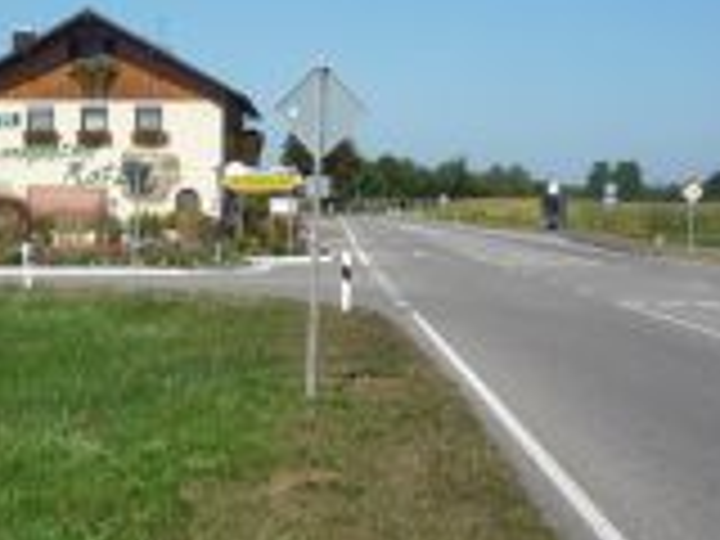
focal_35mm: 96
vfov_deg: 15.4
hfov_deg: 20.3
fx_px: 1997
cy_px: 212
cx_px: 198
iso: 100
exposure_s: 1/500
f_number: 5.6
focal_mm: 5.2
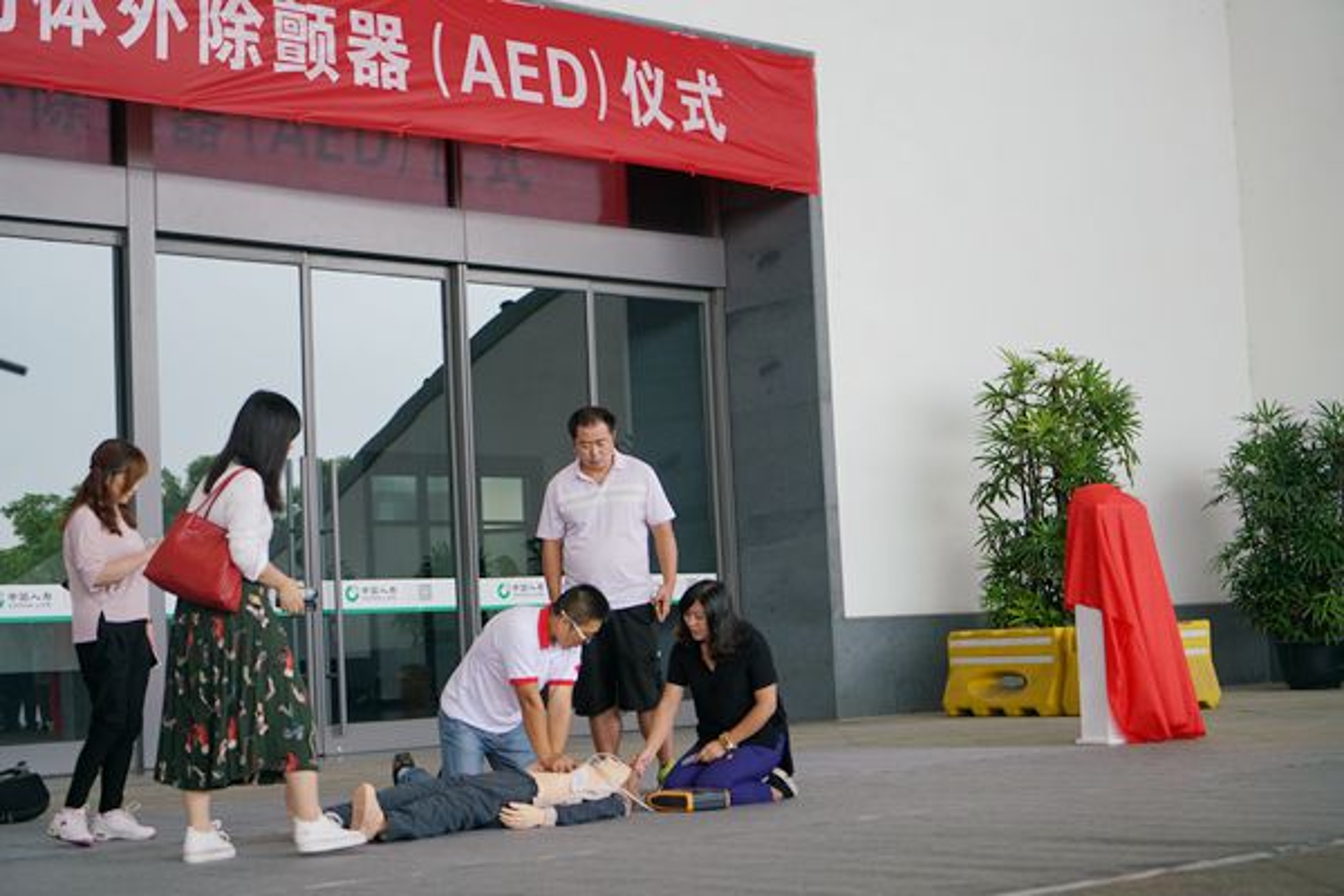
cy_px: 448
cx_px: 672
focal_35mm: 61
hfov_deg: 32.9
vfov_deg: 22.3
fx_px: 2277
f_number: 4
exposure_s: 1/80
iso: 800
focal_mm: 61
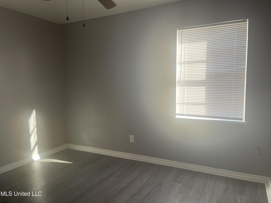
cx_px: 136
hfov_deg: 69.4
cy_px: 102
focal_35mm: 25
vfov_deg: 54.9
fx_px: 196
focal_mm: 5.1
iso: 64
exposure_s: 1/121
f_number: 1.6
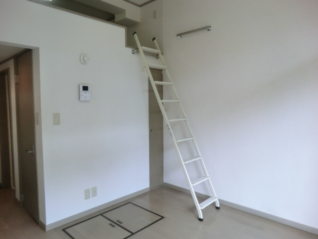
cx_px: 159
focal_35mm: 24
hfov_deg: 71.6
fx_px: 220
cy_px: 120
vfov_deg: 56.8
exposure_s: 1/60
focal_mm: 4.3
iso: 160
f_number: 3.2
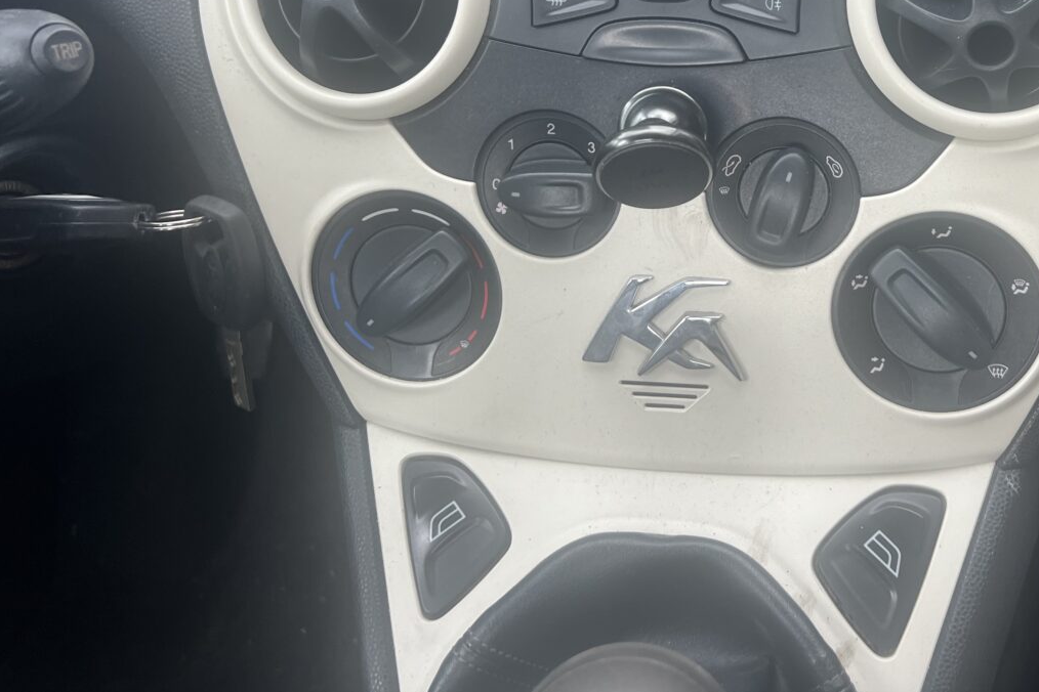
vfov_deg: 32.3
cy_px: 120
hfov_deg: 47.1
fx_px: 1154
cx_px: 749
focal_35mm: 40
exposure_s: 1/121
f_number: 1.5
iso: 64
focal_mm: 5.7
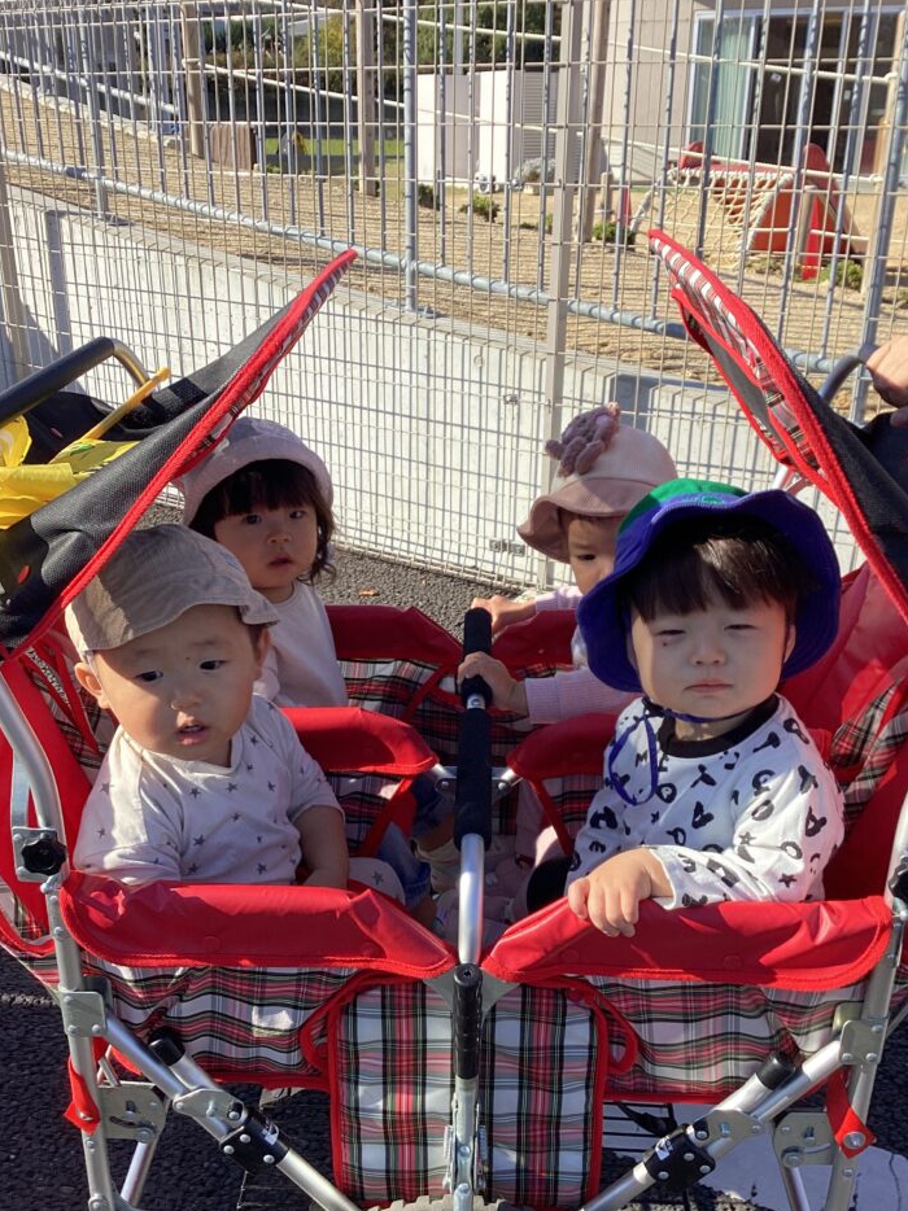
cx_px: 454
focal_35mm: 34
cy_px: 626
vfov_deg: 54.0
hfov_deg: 41.8
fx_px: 1190
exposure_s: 1/570
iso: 25
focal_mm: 3.3
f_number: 2.4
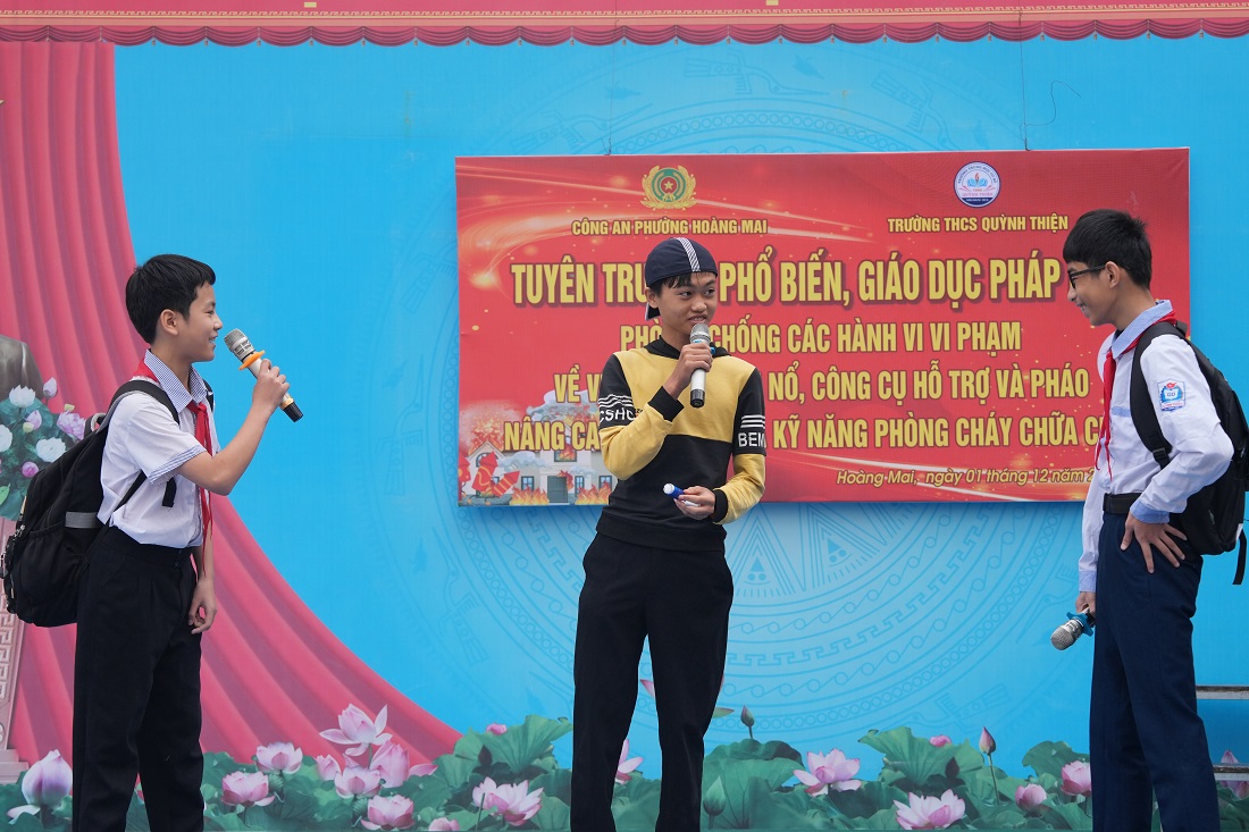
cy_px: 416
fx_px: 3434
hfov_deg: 20.6
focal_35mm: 99
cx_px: 624
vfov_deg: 13.8
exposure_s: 1/160
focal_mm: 66
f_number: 4
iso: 320
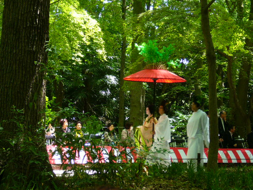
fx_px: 614
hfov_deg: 23.3
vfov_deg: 17.6
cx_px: 126
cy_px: 95
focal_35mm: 84
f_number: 4.4
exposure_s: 1/40
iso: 100
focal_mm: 13.9
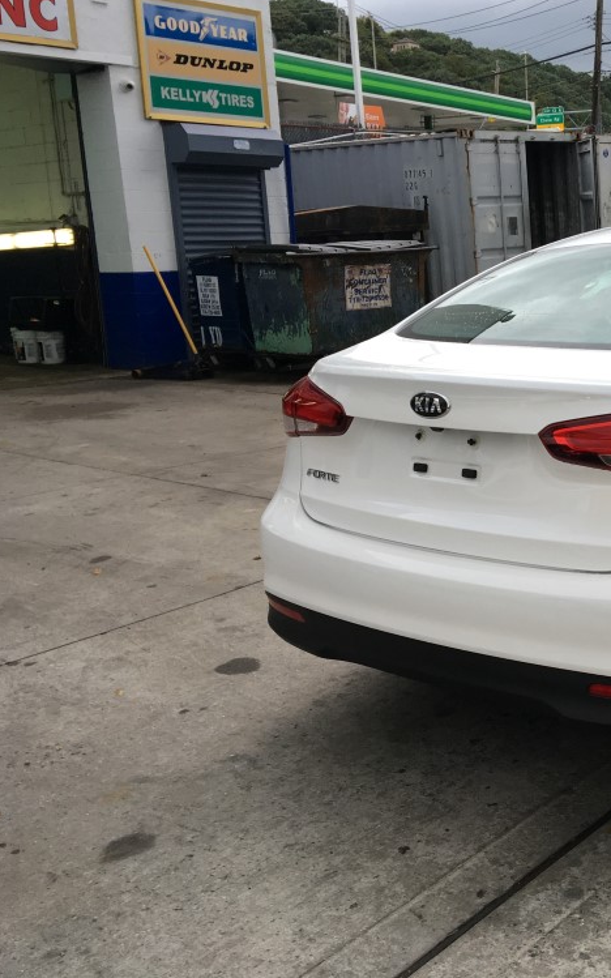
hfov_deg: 28.5
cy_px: 478
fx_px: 1119
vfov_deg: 47.2
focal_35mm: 42
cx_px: 621
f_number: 2.2
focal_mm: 4.15
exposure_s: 1/120
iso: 32
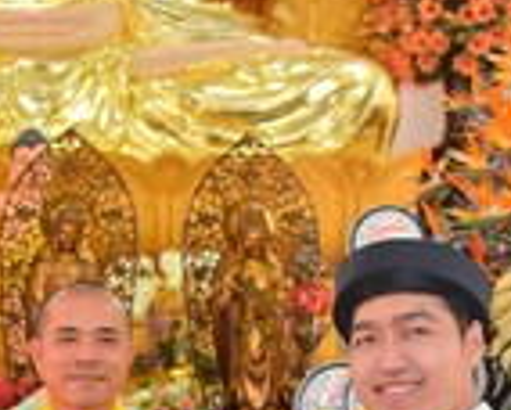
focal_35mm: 150
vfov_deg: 10.2
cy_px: 453
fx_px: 2272
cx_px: 50
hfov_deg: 12.7
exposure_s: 1/125
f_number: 4.5
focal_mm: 35
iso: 1000
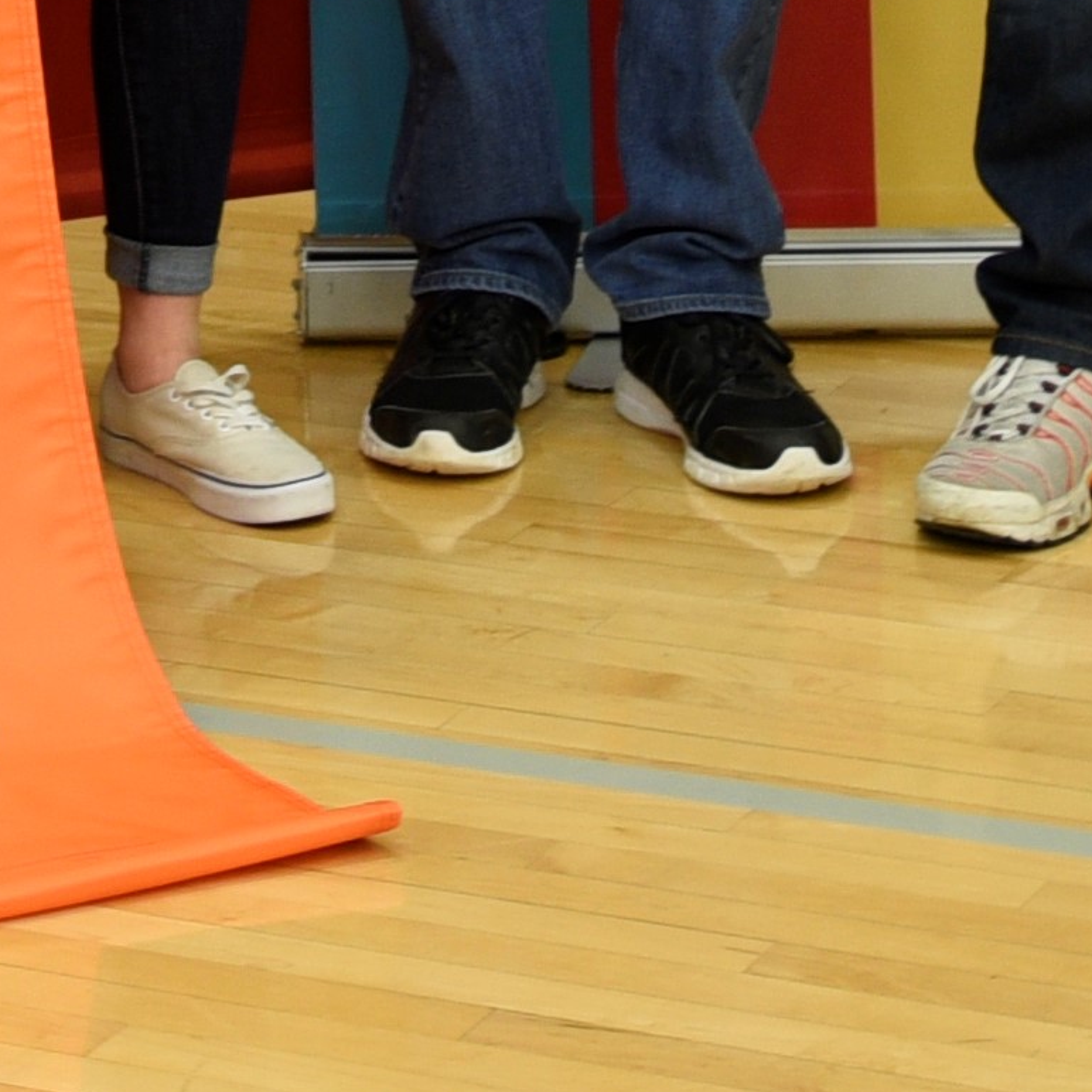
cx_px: -833
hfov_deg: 11.3
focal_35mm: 144
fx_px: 5139
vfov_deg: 11.5
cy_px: -628
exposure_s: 1/30
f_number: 4
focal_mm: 32
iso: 400
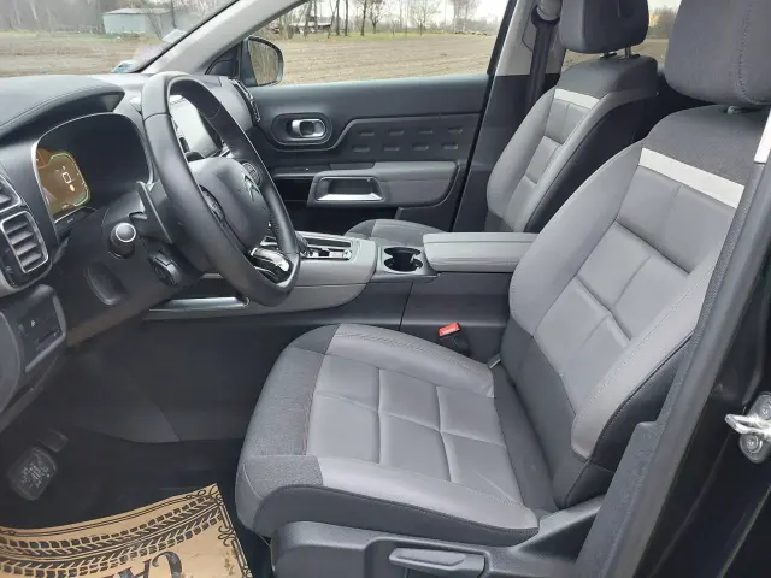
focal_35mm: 30
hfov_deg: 60.0
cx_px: 386
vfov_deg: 46.8
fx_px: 668
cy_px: 289
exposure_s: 1/50
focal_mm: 4.6
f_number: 1.8
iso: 160
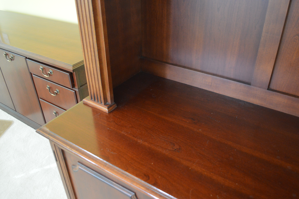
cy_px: 100
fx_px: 249
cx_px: 150
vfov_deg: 43.5
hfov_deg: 62.0
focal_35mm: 30
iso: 2200
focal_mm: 20
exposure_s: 1/60
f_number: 3.8
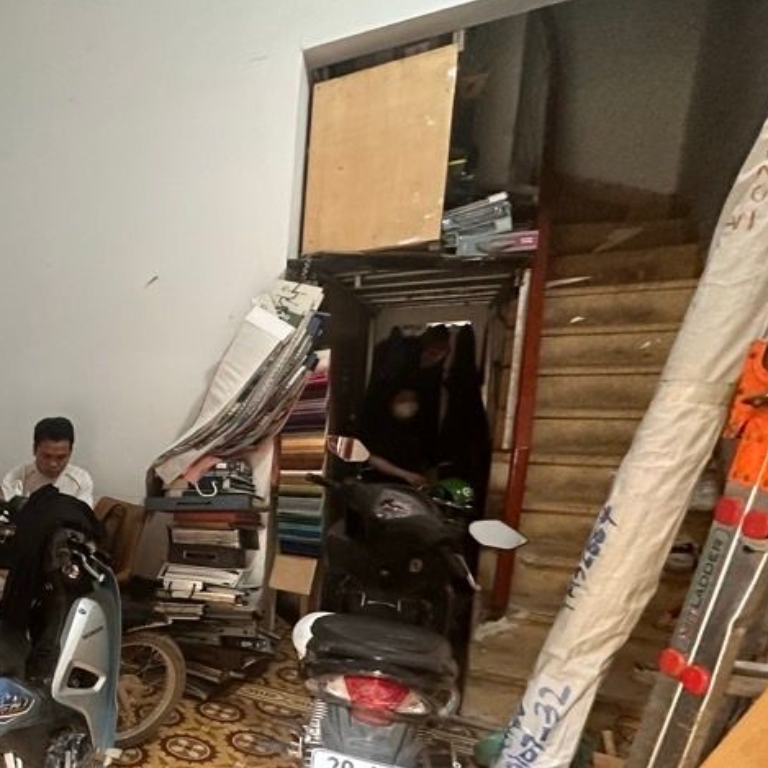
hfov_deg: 46.2
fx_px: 678
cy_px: 506
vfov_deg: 57.9
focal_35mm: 27
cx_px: -49
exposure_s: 1/60
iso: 500
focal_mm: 2.22
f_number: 2.2
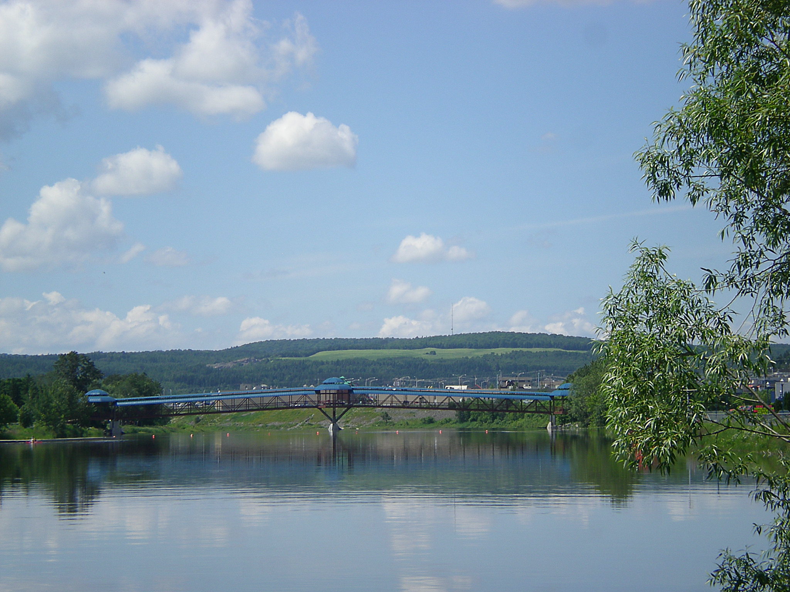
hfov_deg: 18.7
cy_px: 296
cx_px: 395
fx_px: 2396
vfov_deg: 14.1
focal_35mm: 105
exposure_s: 1/168
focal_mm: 17.3
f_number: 8
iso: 50
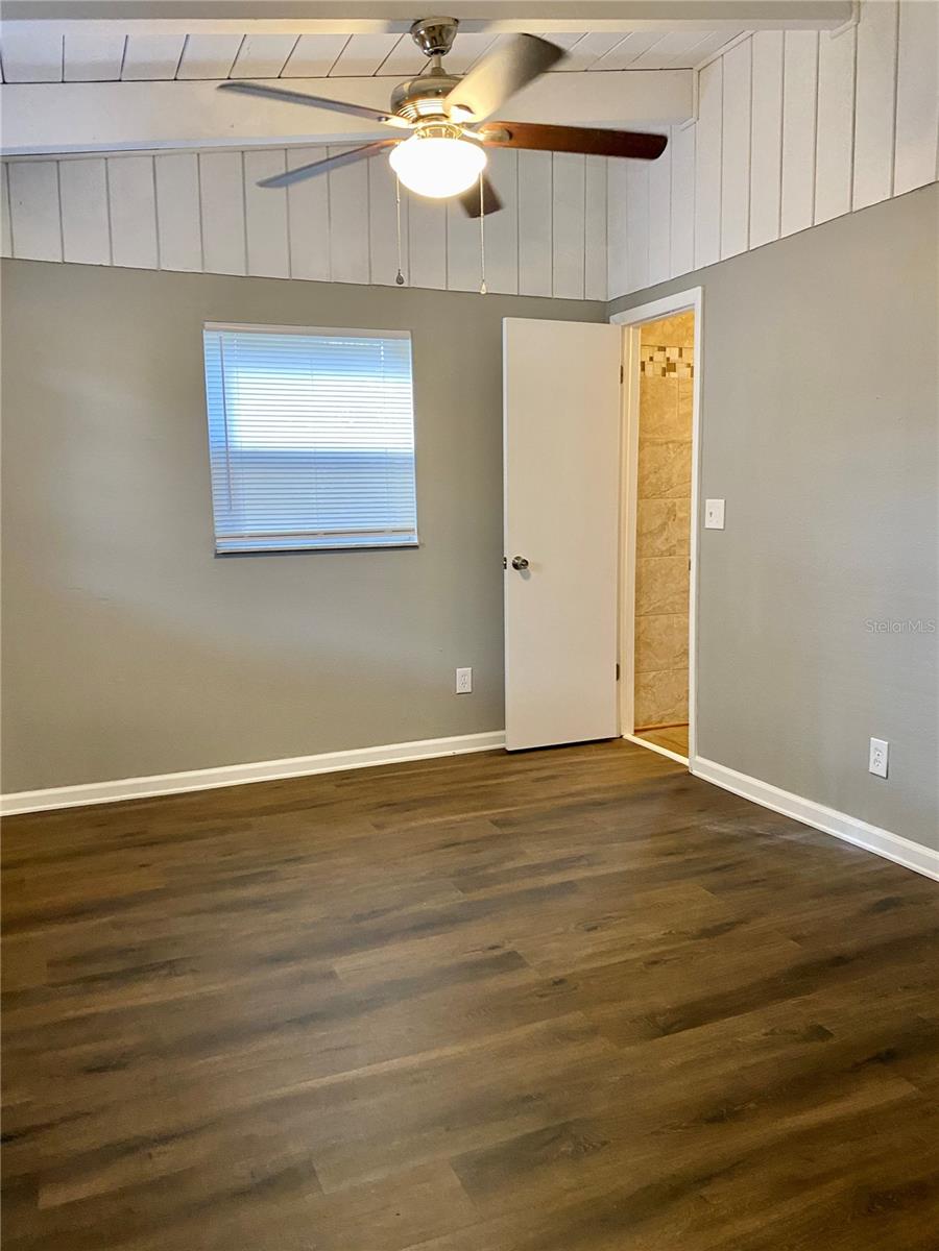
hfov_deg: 53.1
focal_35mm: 26
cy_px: 626
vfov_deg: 67.3
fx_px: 940
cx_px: 470
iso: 320
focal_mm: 4.25
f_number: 1.8
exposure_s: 1/60
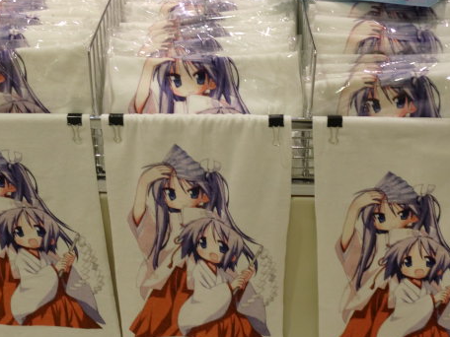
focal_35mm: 59
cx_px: 216
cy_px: 224
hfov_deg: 32.7
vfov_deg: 24.7
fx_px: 767
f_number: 3.4
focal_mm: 7.7
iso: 160
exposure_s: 1/60
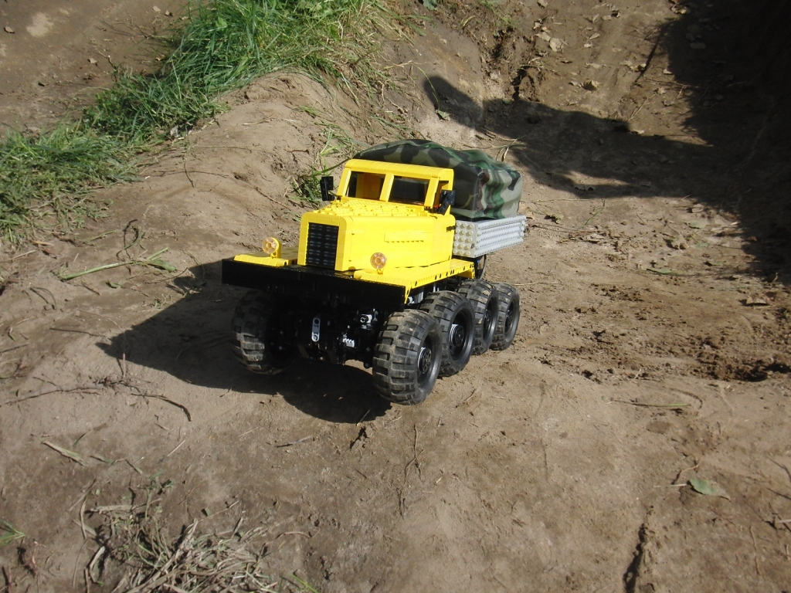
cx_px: 396
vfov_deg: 37.7
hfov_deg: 49.0
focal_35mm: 38
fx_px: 868
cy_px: 296
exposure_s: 1/400
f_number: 7.1
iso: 100
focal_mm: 6.66
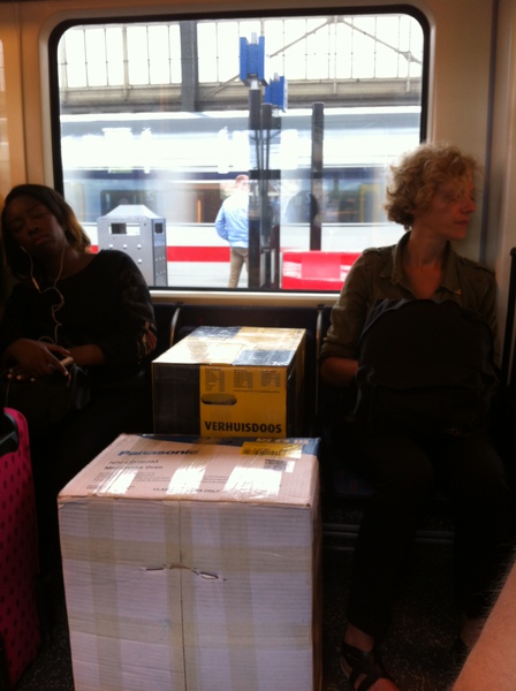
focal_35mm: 35
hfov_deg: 40.6
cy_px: 346
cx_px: 258
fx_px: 698
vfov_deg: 52.7
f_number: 2.8
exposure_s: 1/15
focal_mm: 3.85
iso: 80
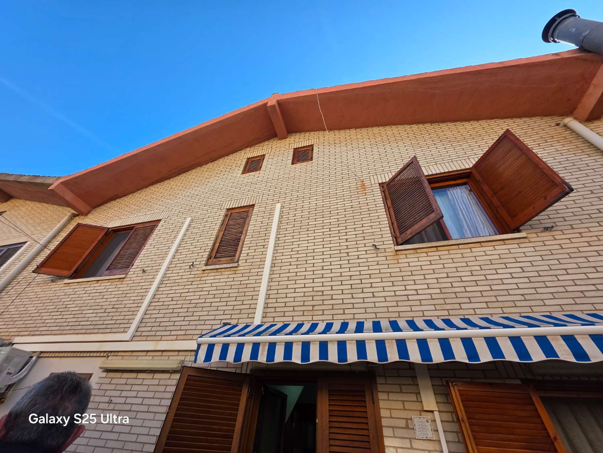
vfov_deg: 89.9
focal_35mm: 13
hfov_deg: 106.2
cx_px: 302
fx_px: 226
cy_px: 226
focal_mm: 2.2
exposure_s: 1/2000
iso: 125
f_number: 1.9
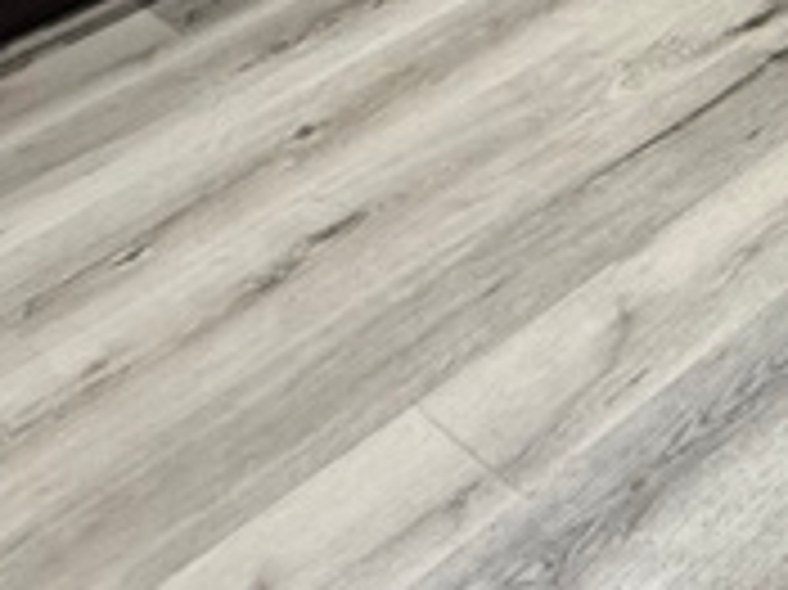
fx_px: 1865
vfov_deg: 13.0
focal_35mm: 82
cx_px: 1576
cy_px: -883
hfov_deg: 17.3
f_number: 2.2
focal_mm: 2.22
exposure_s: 1/60
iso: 800
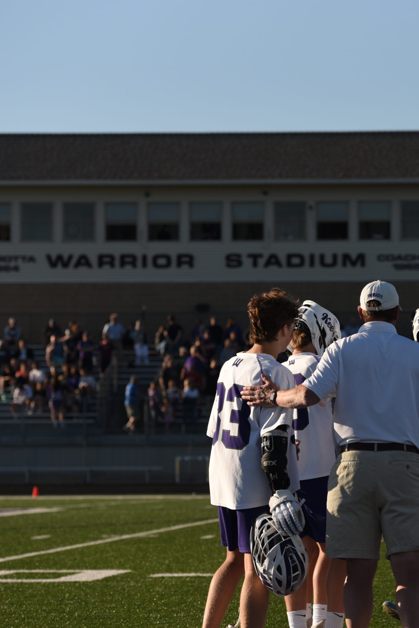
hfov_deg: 8.6
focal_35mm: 158
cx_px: 411
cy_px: 315
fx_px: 2758
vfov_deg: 13.0
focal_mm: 105
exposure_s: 1/2500
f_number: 4
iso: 200
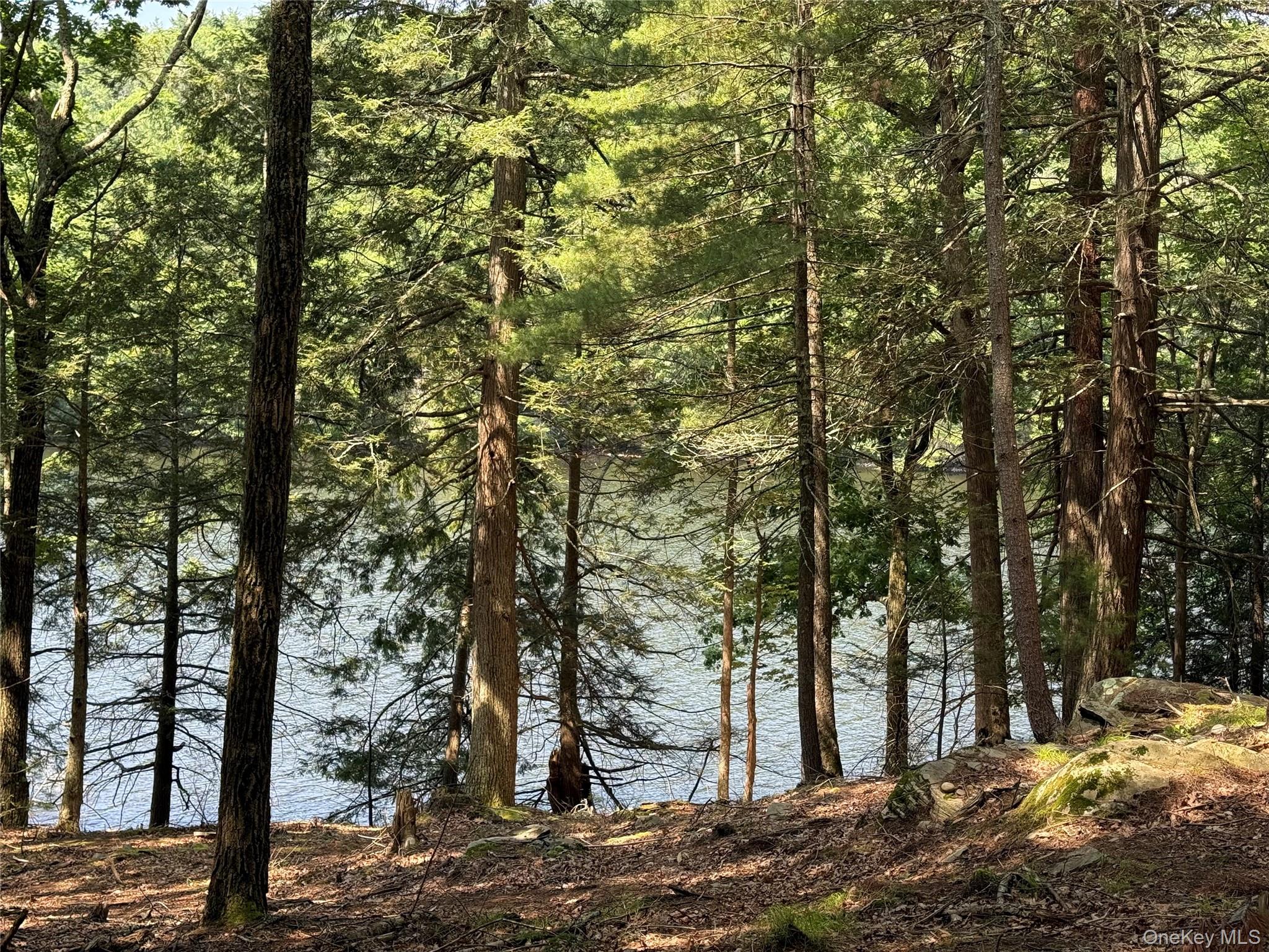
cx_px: 634
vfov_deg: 30.3
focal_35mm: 48
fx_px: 1760
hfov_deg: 39.7
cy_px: 476
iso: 80
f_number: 1.78
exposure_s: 1/553
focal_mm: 6.76
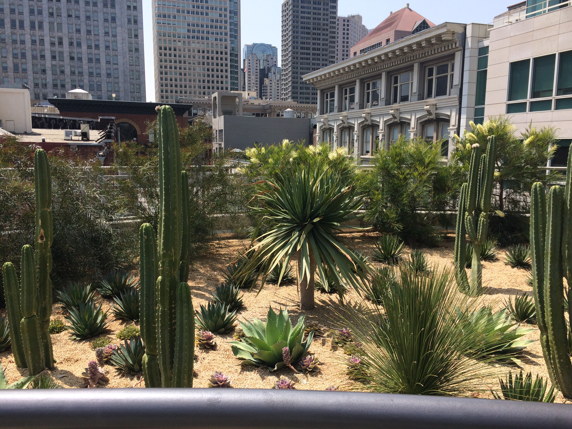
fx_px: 479
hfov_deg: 61.7
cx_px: 286
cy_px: 214
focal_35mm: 29
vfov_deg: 48.2
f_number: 2.2
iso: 32
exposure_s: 1/1642
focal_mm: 4.15
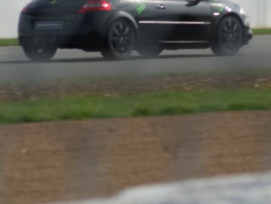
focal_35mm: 563
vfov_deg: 2.6
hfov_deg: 3.5
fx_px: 4412
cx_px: 192
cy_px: 35
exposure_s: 1/500
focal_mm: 140
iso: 100
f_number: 5.6
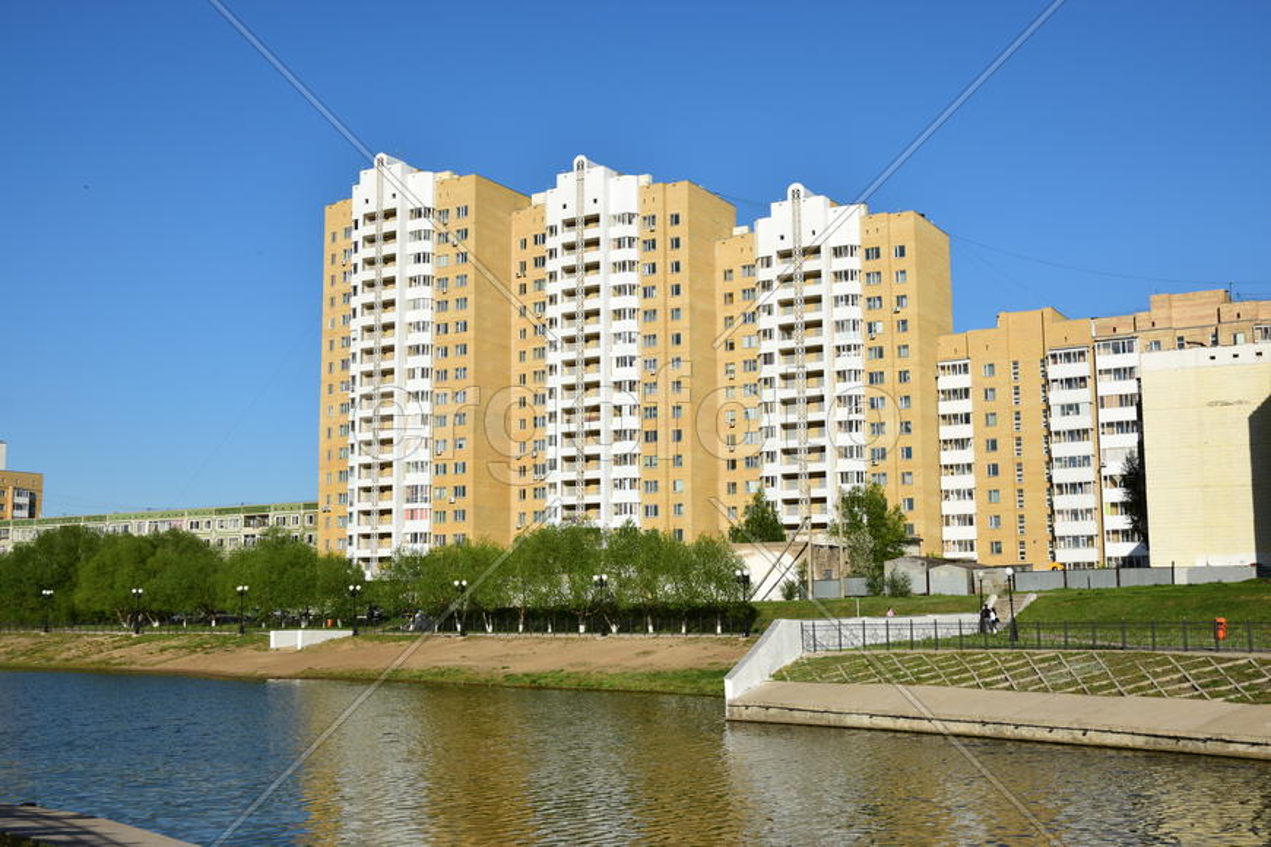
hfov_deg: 49.6
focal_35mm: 39
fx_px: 1377
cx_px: 636
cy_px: 424
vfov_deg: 34.2
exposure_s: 1/250
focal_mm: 26
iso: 100
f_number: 9
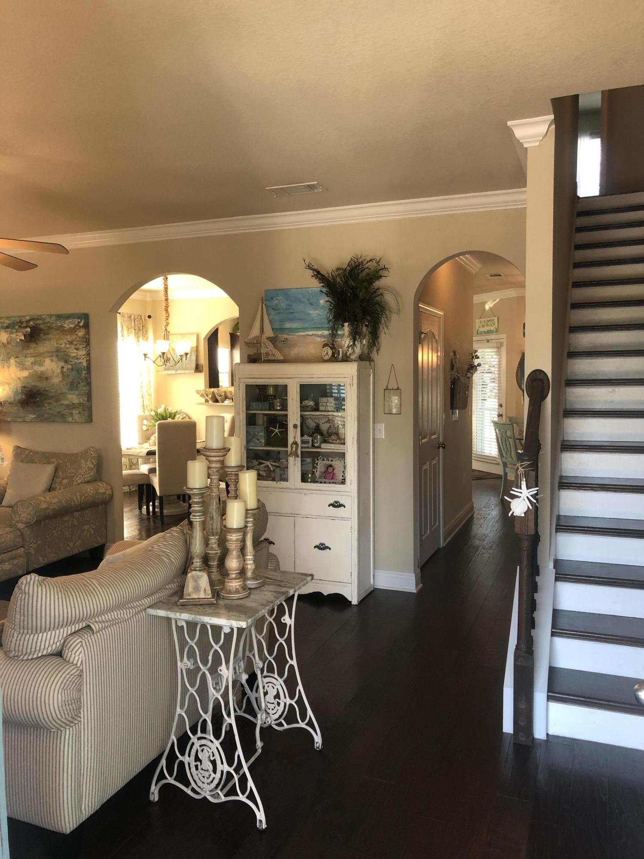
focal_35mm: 28
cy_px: 430
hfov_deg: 49.7
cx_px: 322
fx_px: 695
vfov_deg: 63.4
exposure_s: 1/30
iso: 40
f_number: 1.8
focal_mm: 3.99
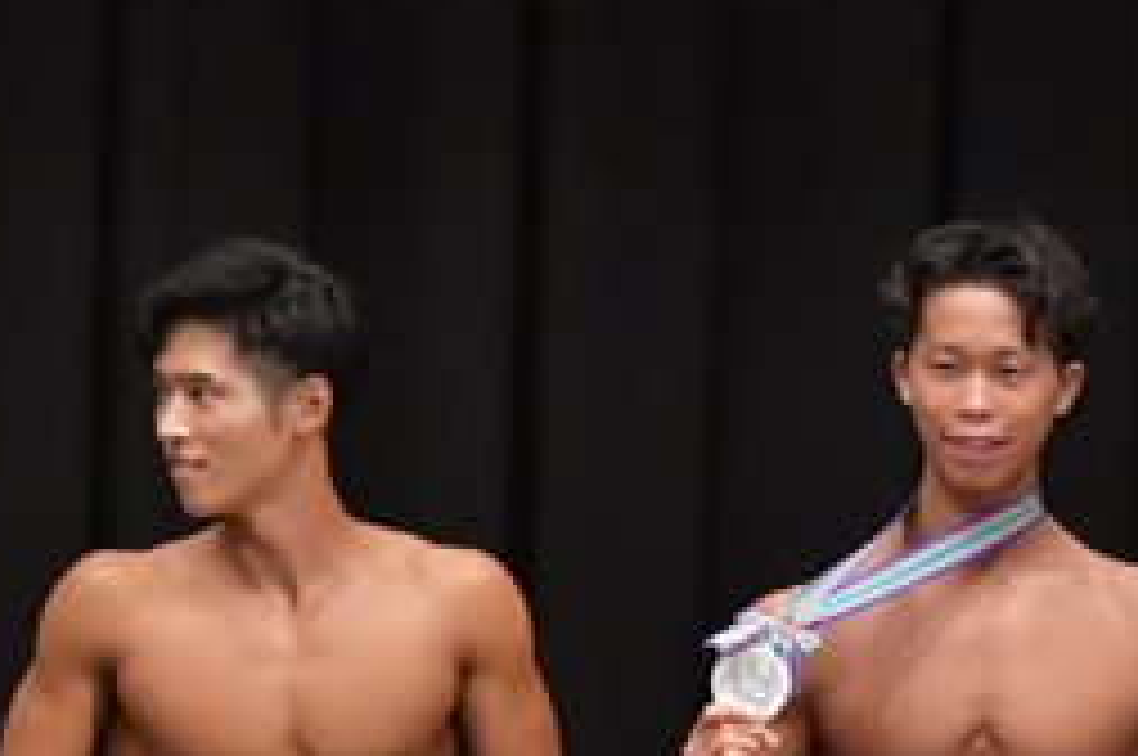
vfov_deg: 2.2
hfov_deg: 3.3
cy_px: 990
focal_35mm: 619
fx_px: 19542
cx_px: 457
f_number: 5.6
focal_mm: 135
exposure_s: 1/400
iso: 6400
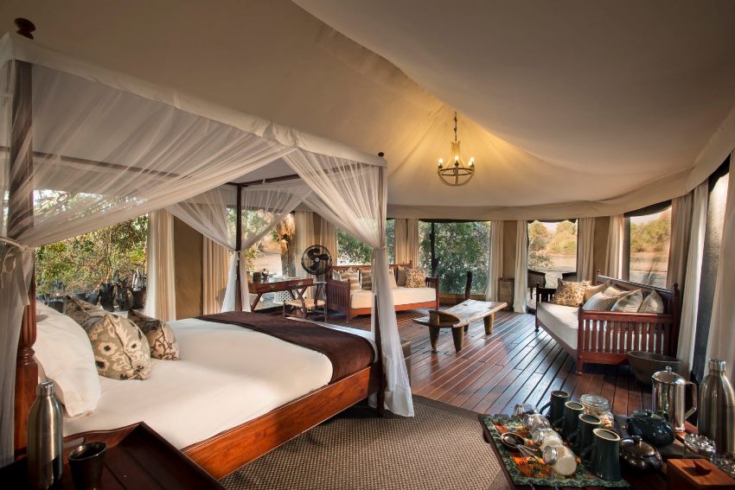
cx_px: 368
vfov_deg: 70.5
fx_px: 347
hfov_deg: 93.3
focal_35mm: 17
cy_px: 245
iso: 200
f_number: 9.5
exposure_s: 1/45
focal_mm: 17
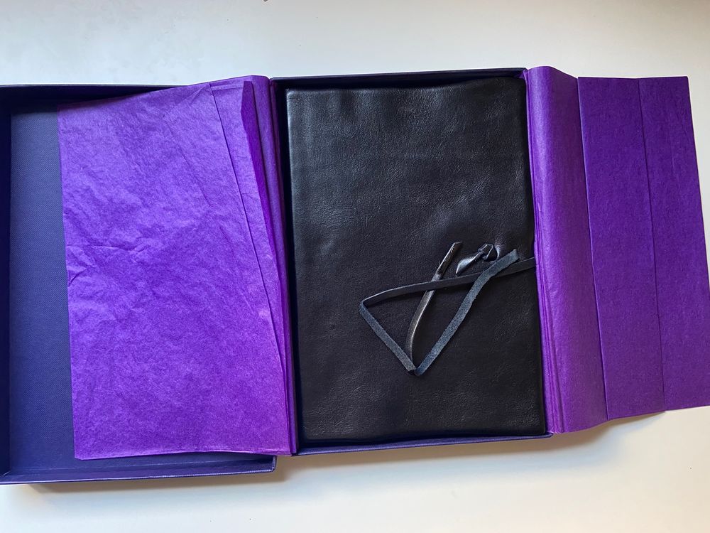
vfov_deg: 53.1
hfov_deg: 67.3
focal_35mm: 26
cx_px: 355
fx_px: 533
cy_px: 266
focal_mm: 4.25
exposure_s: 1/60
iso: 320
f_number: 1.8
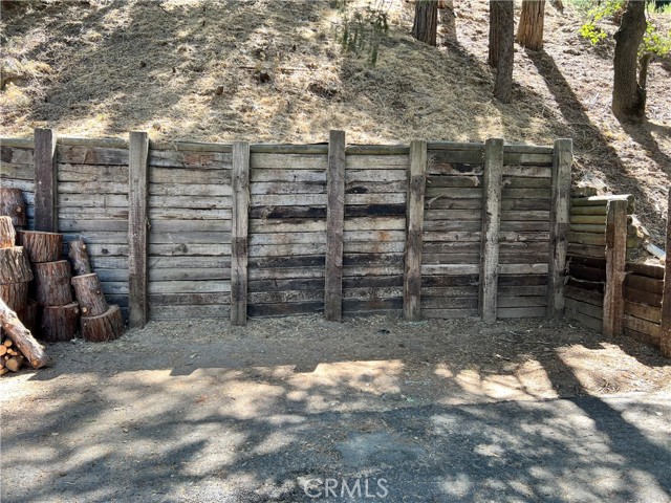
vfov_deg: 53.1
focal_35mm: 26
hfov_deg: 67.3
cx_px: 336
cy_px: 252
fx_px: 504
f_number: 1.5
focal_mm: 5.7
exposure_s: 1/145
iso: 40
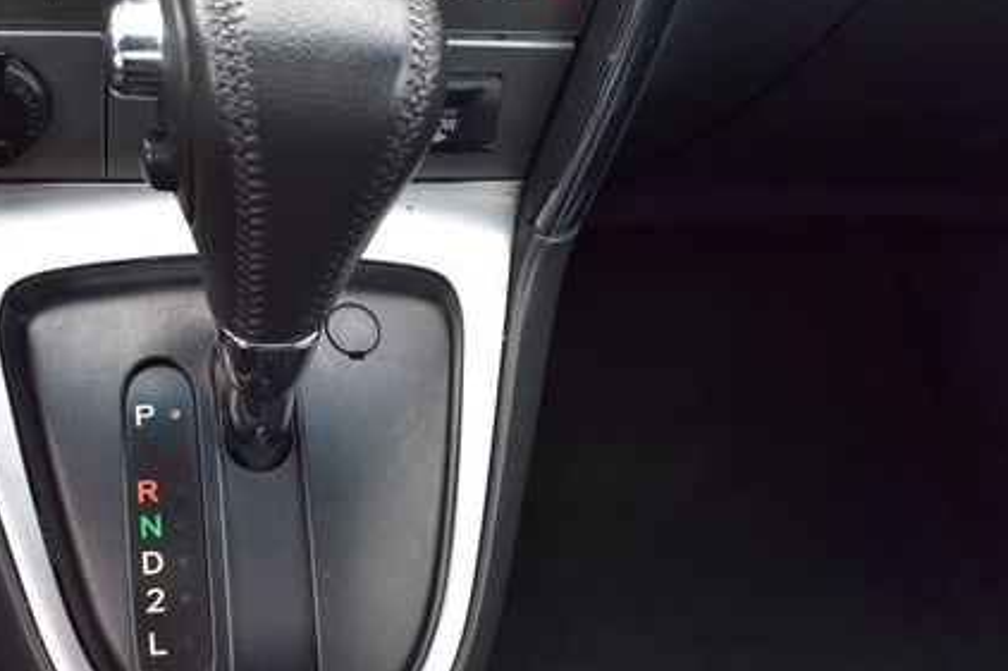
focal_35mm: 48
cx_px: 368
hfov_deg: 41.0
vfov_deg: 28.2
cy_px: 380
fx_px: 1337
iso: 400
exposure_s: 1/50
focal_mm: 21
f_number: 8
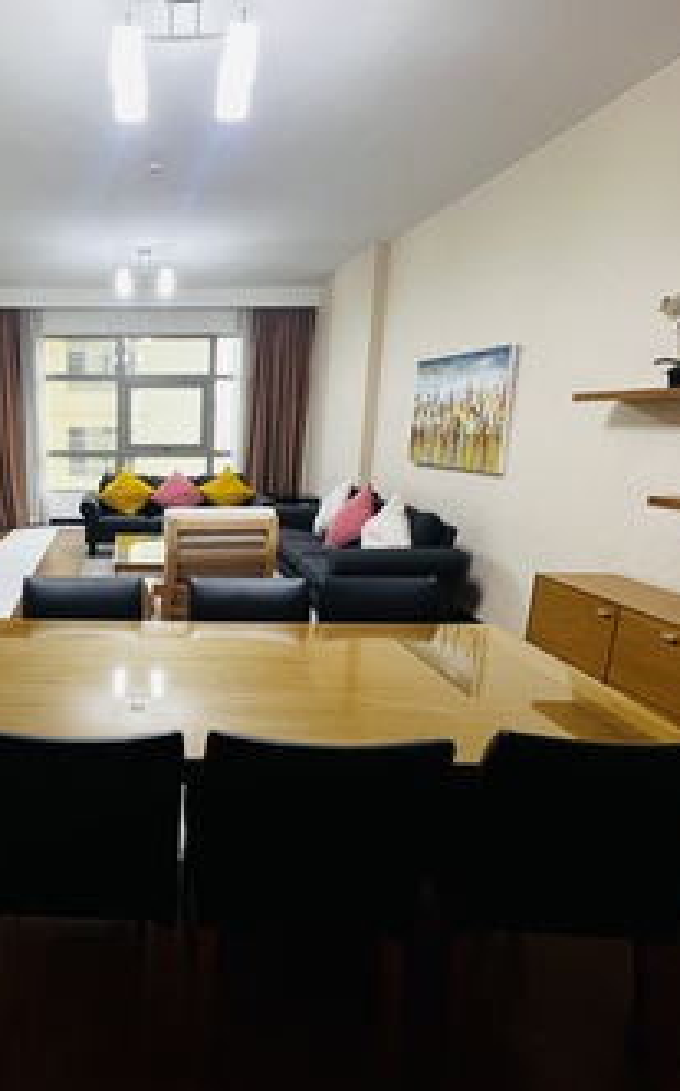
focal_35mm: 19
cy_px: 537
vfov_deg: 88.0
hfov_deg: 56.5
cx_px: 113
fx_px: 564
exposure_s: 1/50
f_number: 1.8
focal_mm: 1.57
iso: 200
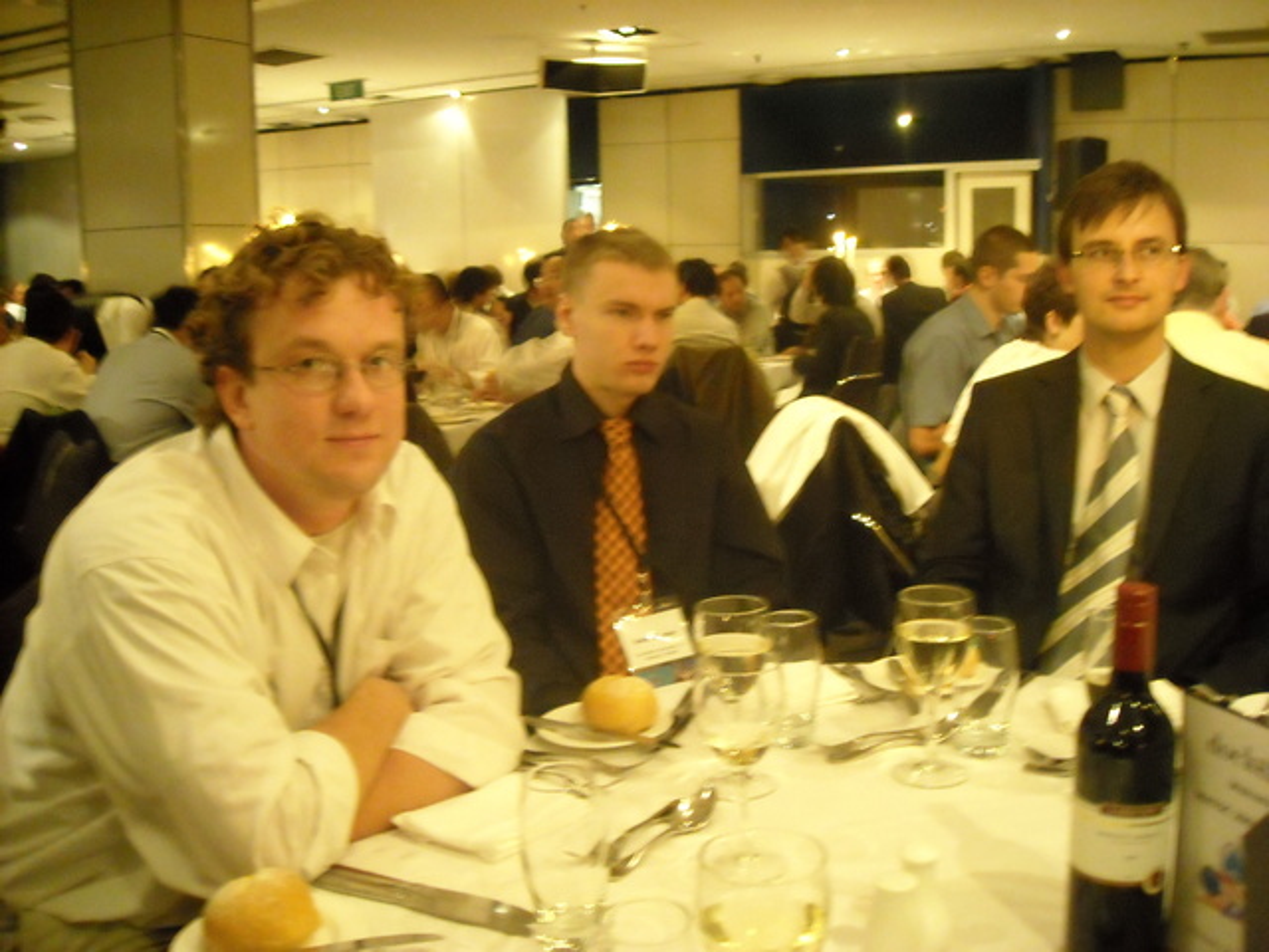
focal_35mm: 35
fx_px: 1283
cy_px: 476
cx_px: 634
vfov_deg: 40.7
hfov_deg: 52.6
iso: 800
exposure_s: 1/4
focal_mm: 5.7
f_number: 2.8
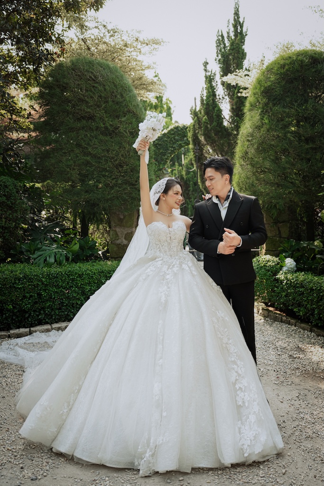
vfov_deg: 60.3
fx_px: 418
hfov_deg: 42.3
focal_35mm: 31
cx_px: 162
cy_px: 243
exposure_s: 1/250
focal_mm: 31
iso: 100
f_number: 2.8
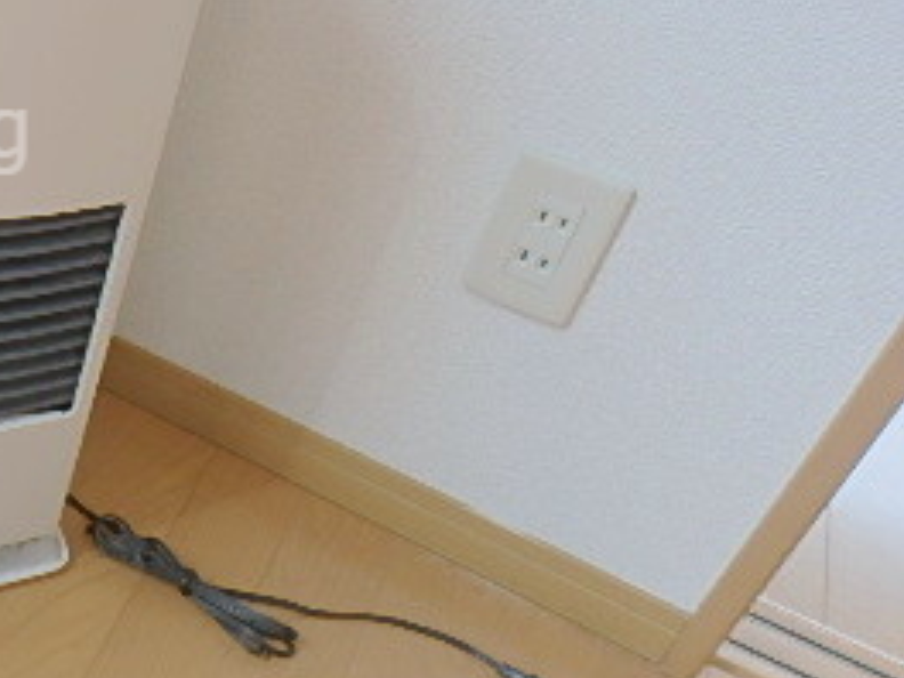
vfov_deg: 28.0
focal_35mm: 51
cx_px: -188
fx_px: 1332
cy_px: 134
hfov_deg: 31.3
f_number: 3.5
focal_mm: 3.7
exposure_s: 1/80
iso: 125
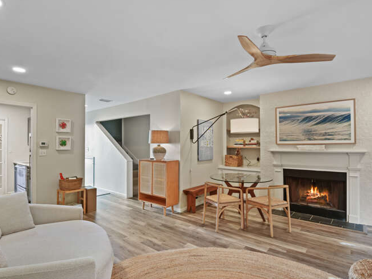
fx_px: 199
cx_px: 160
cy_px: 137
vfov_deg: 69.9
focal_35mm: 19
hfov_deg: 85.5
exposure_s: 1/1.67
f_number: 8
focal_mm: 11
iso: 400
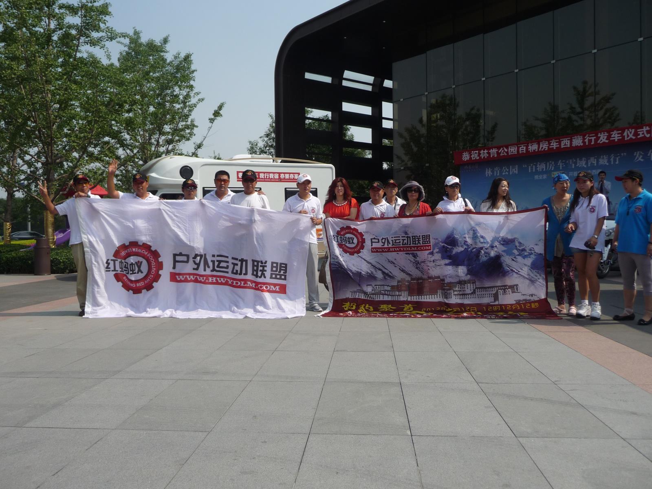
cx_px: 326
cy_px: 244
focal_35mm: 30
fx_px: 565
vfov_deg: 46.8
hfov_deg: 60.0
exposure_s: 1/1000
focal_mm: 5
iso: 100
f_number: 3.4
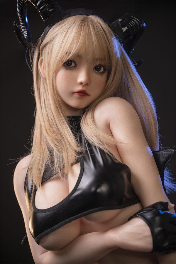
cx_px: 88
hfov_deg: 18.2
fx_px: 550
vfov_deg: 27.0
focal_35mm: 75
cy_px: 132
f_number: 4.5
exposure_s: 1/125
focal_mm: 75
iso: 100
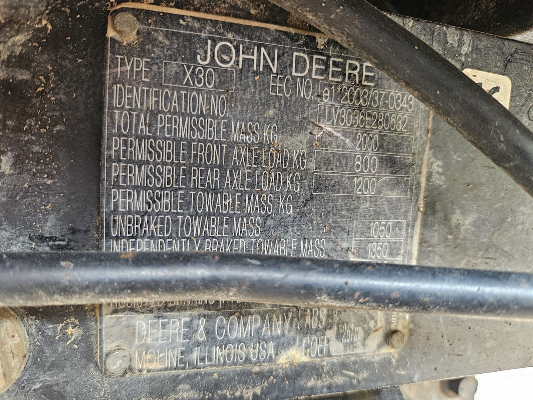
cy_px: 200
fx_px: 354
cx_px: 266
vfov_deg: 58.9
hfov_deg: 73.9
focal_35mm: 23
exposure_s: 1/100
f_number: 1.8
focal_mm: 5.4
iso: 800
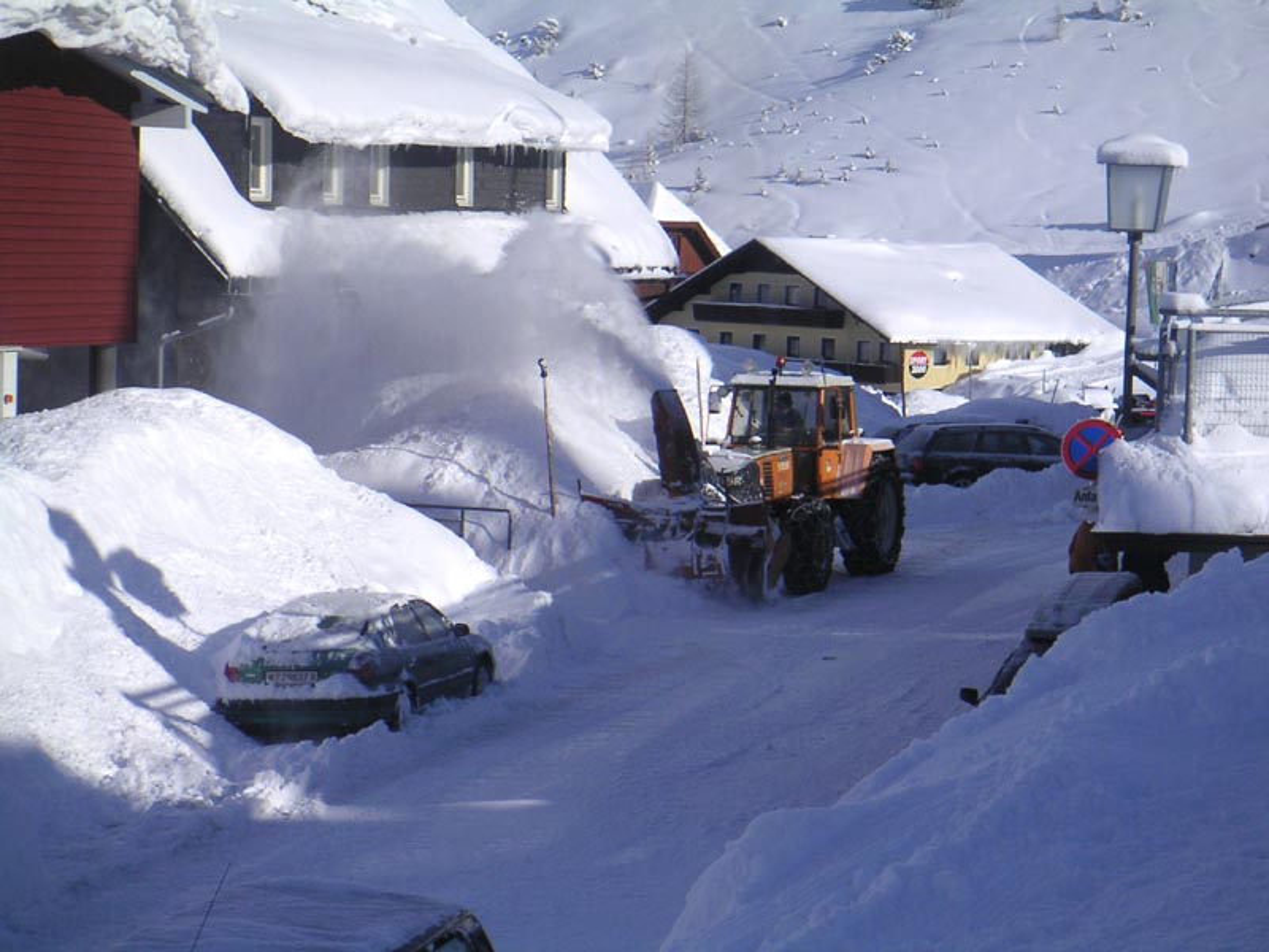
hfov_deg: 19.4
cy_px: 476
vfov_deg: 14.6
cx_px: 634
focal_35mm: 101
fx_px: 3703
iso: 50
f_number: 8
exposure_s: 1/350
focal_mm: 15.7
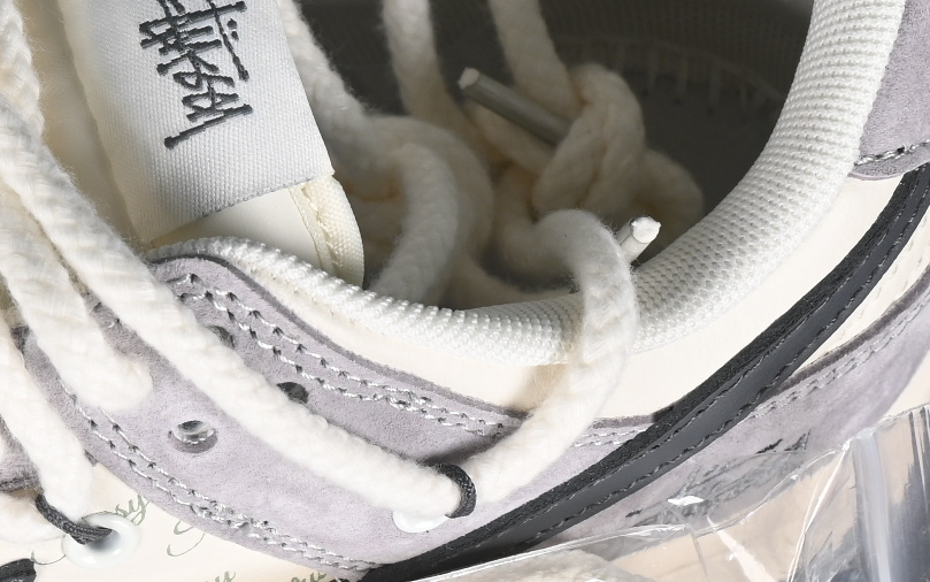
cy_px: 59
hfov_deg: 7.9
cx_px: -284
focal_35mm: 263
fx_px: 6667
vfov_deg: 5.0
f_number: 7.1
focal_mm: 50
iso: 160
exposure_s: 1/80
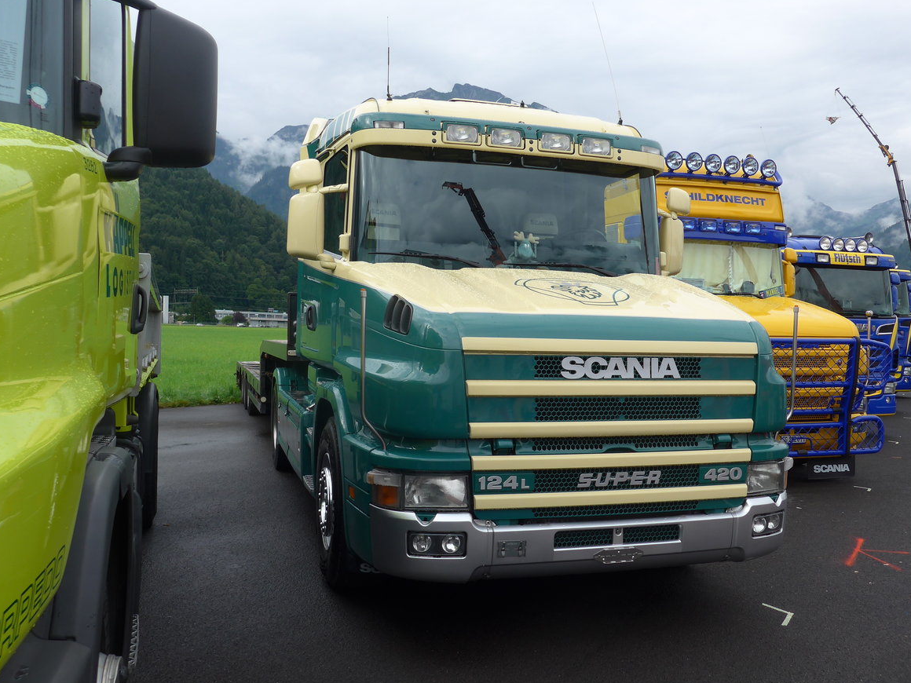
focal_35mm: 30
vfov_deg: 46.8
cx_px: 463
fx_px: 790
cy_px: 343
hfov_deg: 60.0
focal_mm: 6
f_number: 2.8
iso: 80
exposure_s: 1/640
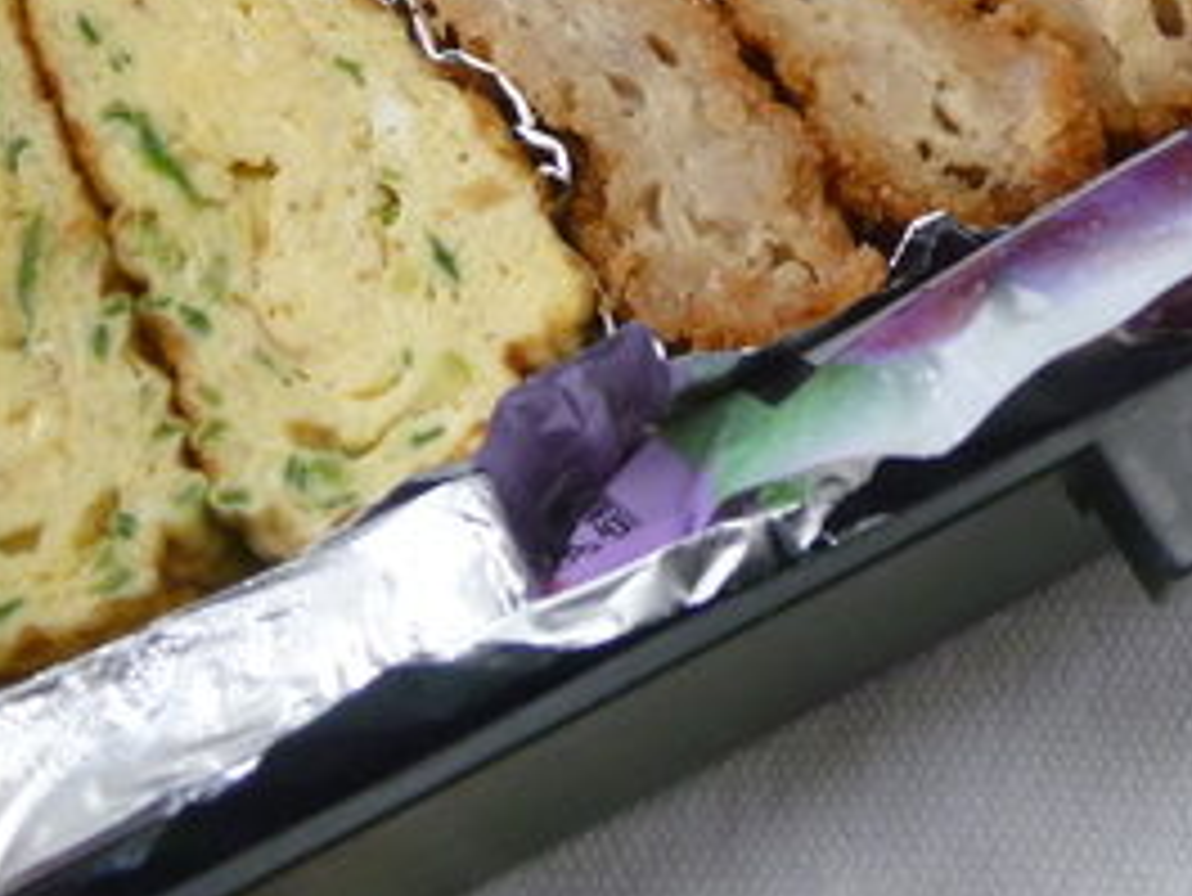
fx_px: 1998
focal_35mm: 58
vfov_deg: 24.2
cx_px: 742
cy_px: 5
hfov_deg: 33.1
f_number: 2.2
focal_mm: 4.3
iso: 160
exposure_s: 1/60
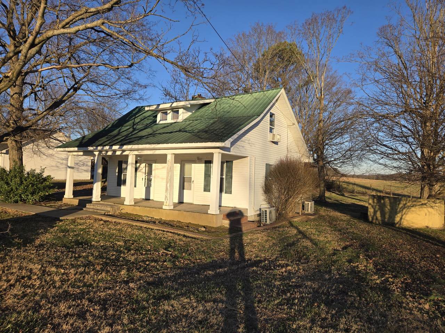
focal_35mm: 23
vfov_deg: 58.9
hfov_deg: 73.9
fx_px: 296
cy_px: 166
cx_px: 222
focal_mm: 5.4
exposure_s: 1/1215
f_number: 1.8
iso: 25
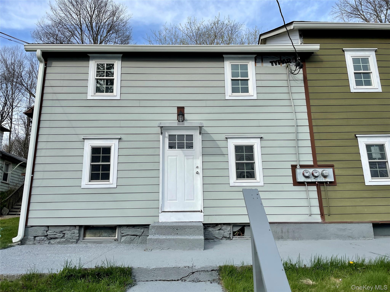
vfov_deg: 53.1
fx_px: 293
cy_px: 146
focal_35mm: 26
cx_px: 195
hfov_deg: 67.3
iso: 32
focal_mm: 4.2
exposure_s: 1/2174
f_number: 1.6
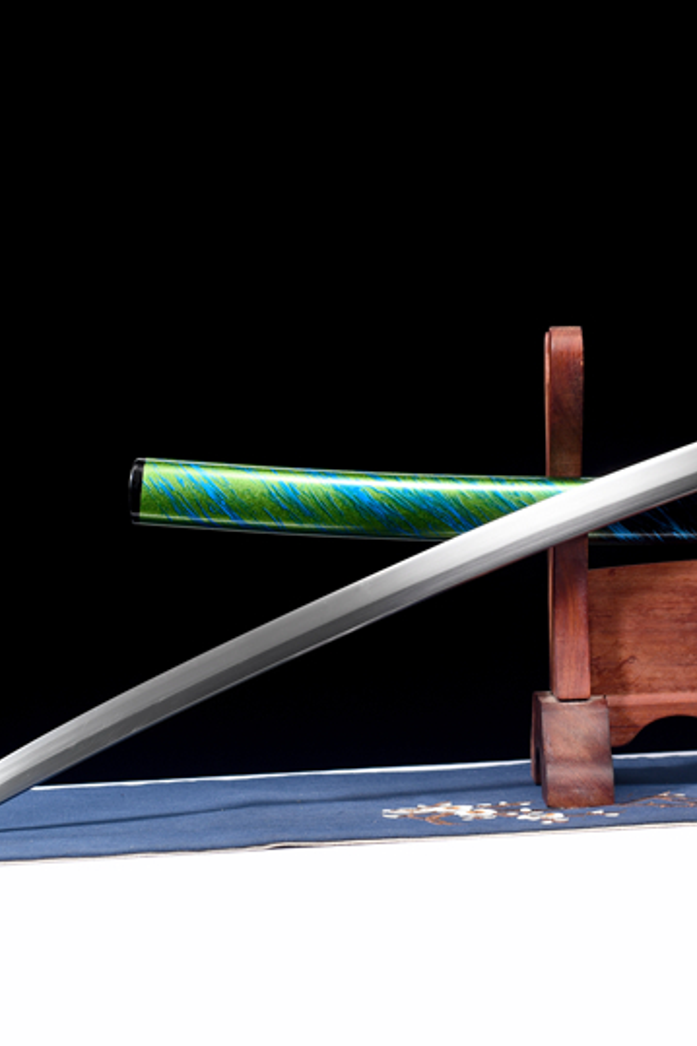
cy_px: 479
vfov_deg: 20.8
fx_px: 2848
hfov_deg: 13.7
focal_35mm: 98
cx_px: 705
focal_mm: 60
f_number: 6.3
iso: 100
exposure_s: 1/125
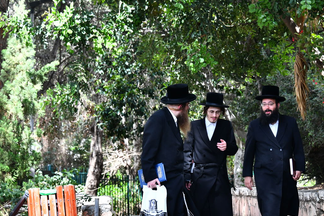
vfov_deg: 8.6
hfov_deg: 12.9
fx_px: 1431
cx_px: 211
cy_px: 125
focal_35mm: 159
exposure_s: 1/250
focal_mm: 116
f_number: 7.1
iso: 800
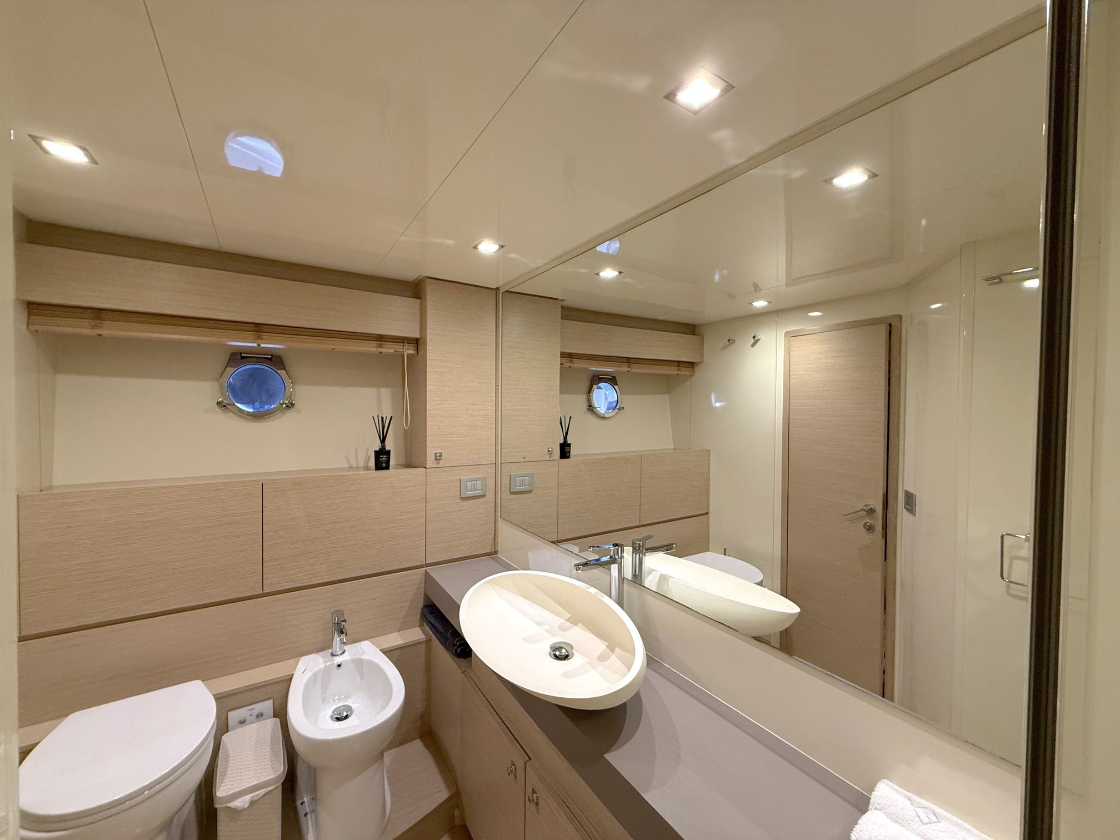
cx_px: 560
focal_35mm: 14
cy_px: 420
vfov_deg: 85.7
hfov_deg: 102.1
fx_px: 453
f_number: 2.2
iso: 320
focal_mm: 2.22
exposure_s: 1/99
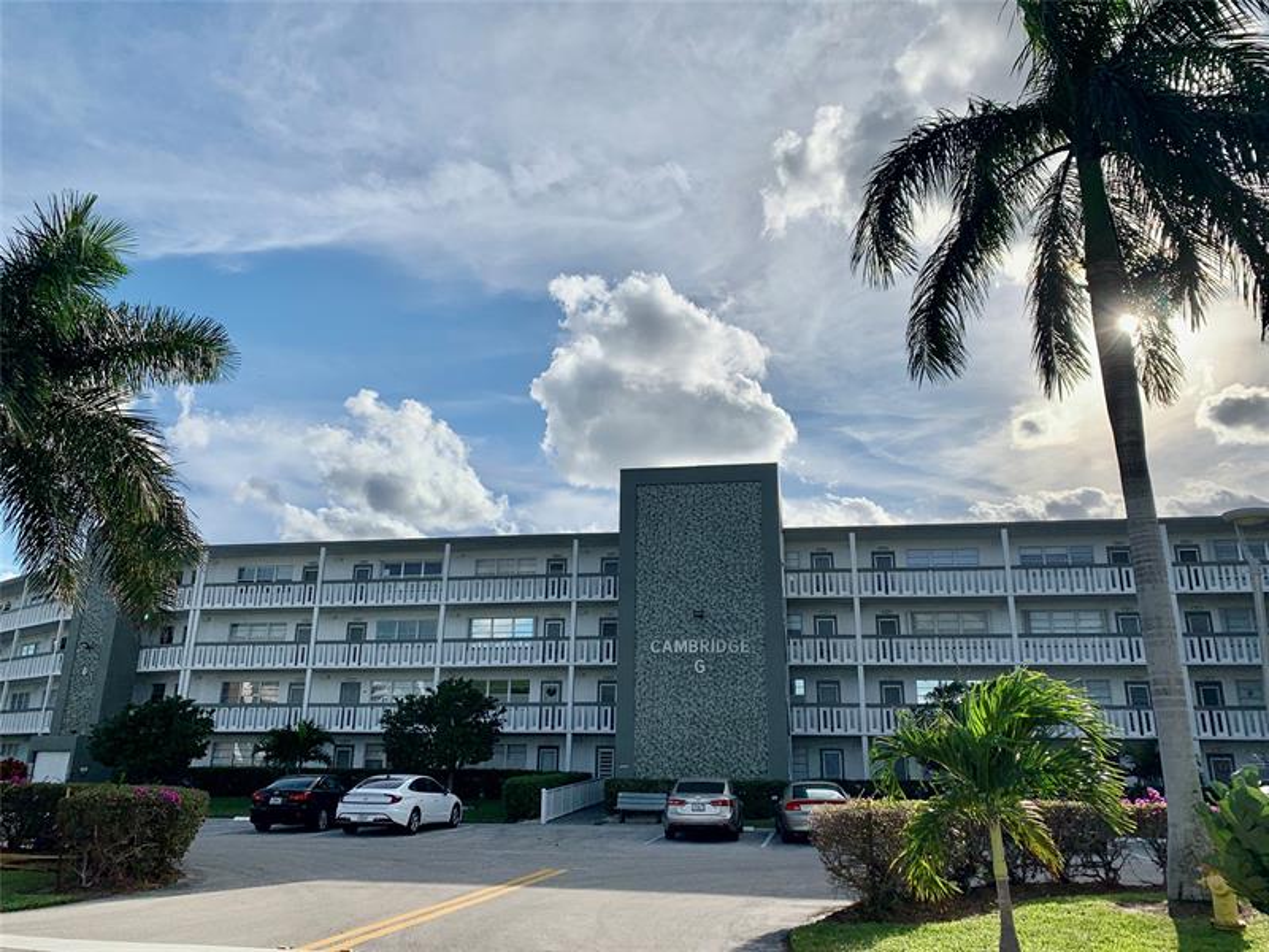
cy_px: 476
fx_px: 953
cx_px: 634
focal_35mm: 26
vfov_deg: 53.1
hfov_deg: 67.3
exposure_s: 1/6452
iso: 25
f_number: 1.8
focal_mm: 4.25
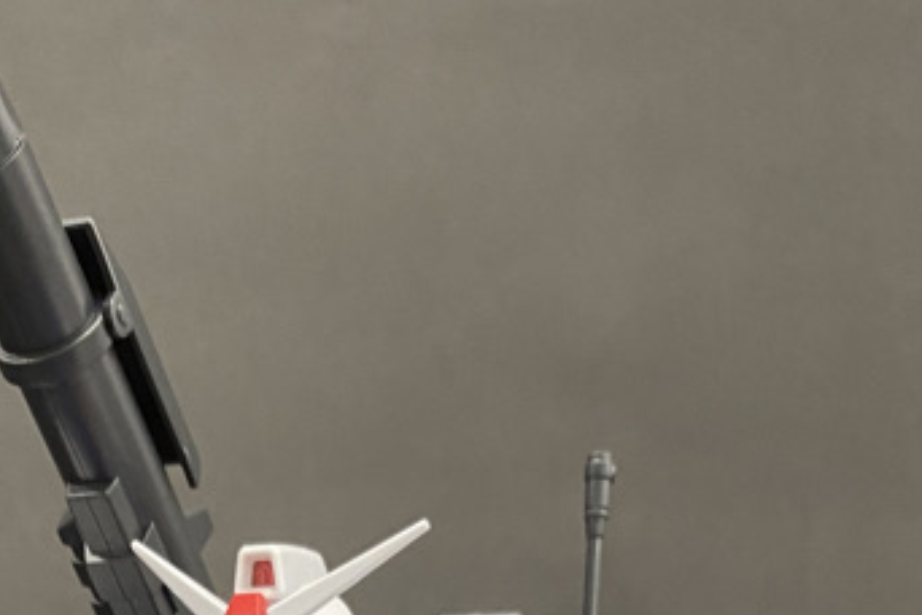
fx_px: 2074
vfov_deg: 13.8
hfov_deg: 24.8
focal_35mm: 81
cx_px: 259
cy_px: 1292
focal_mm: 4.25
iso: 160
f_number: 1.8
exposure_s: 1/60
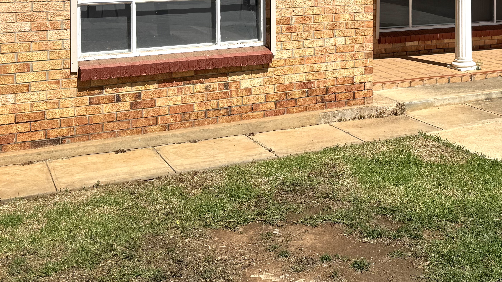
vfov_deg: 21.4
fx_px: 705
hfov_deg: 38.0
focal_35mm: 53
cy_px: -37
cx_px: 386
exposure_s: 1/7937
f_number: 1.78
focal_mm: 6.76
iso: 80
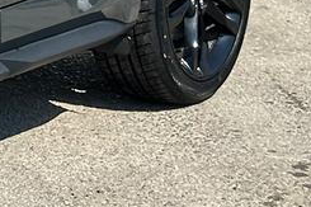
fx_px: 2253
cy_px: -251
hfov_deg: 7.5
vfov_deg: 5.1
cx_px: -366
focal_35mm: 261
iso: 64
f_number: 1.78
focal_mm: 6.86
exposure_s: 1/4016
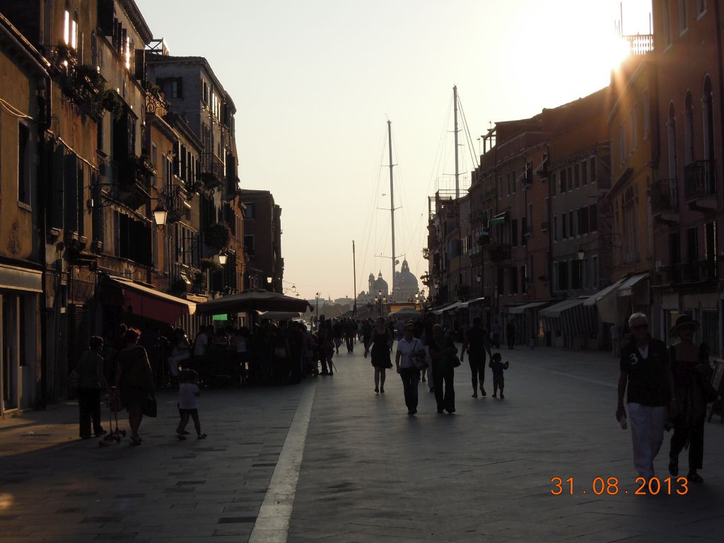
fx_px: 1464
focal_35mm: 70
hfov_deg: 27.8
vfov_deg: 21.0
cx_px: 362
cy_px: 272
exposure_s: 1/1250
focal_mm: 12.5
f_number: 5
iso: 160
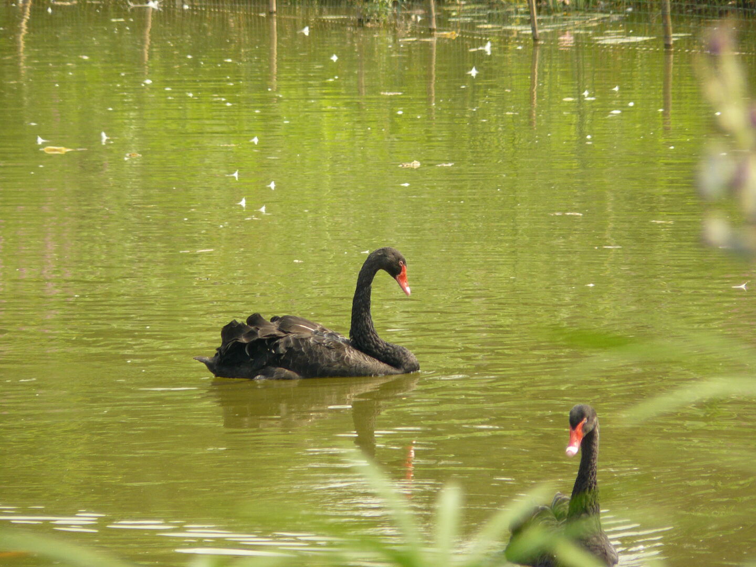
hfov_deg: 4.6
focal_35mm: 432
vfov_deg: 3.4
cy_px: 284
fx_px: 9435
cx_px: 378
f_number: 4
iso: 100
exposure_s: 1/250
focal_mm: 72
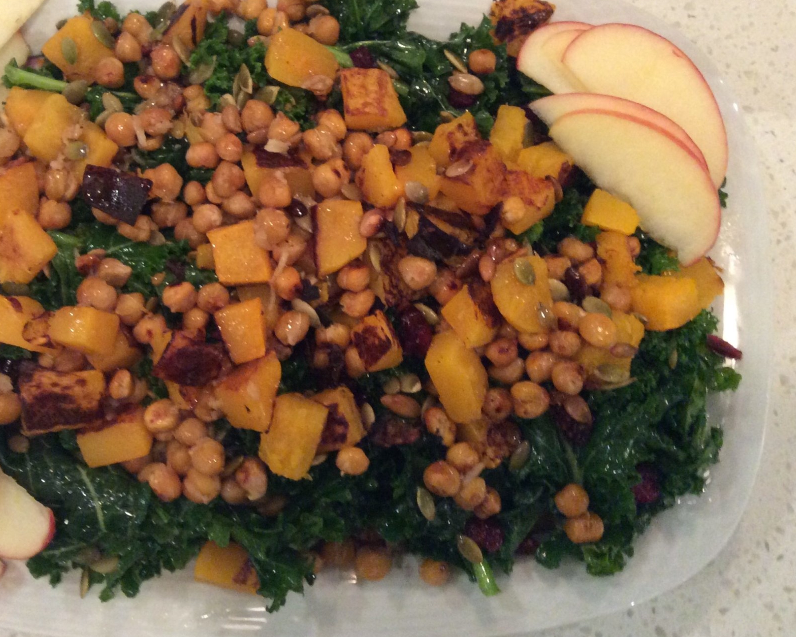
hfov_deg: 45.5
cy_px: 267
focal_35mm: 40
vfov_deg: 37.3
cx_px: 306
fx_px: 942
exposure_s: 1/24
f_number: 2.4
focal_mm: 3.3
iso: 250
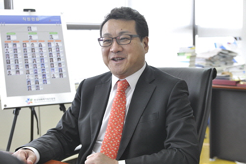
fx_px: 409
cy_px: 82
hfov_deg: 33.4
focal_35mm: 60
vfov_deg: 22.6
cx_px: 123
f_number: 4
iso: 400
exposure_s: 1/60
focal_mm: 40
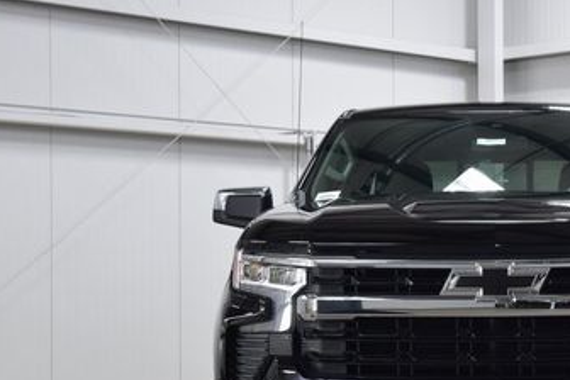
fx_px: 1631
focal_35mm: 103
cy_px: 305
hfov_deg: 19.5
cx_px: 495
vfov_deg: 13.2
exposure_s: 1/15
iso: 400
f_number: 6.3
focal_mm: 36
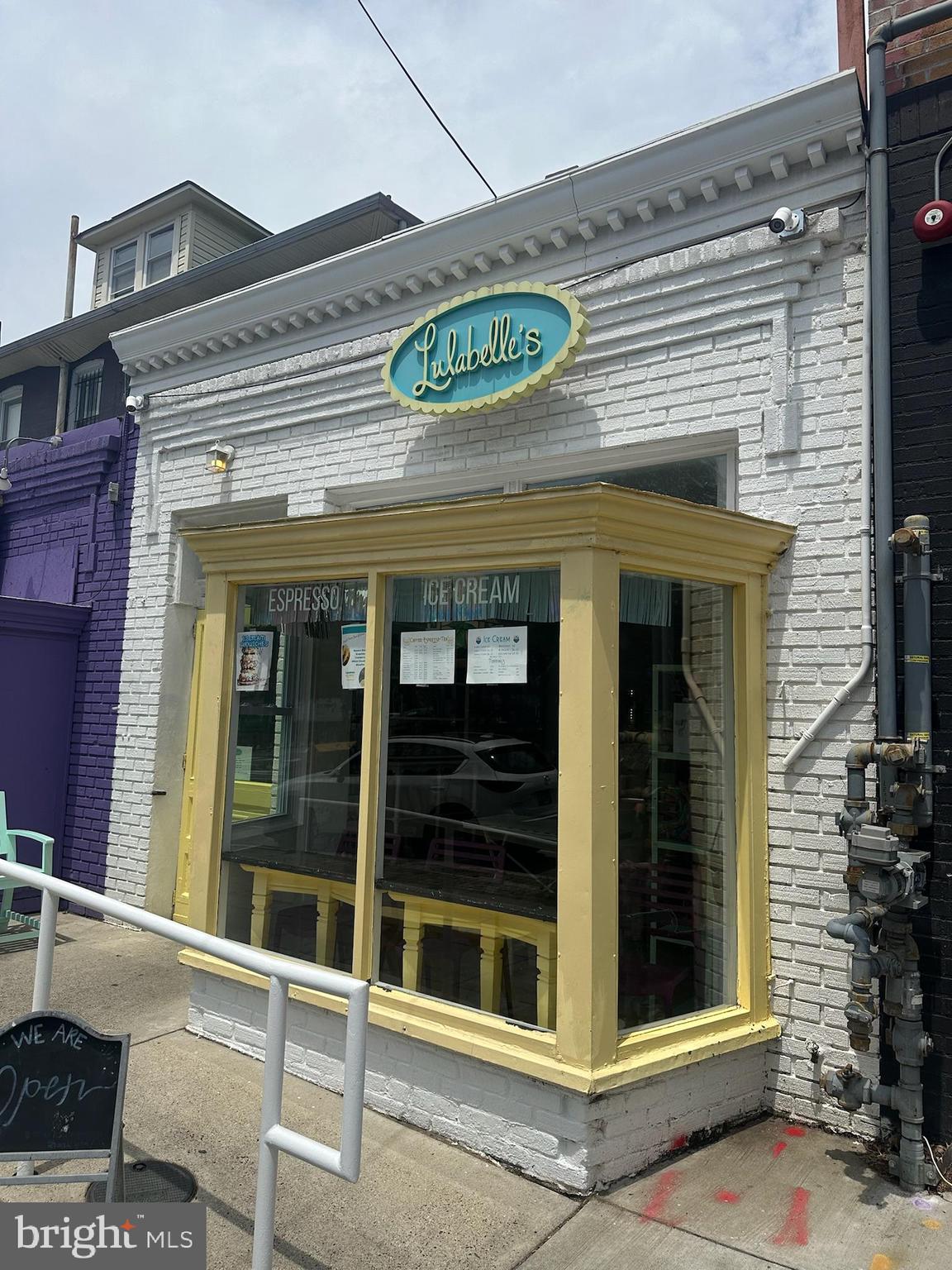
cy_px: 635
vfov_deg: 71.6
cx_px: 476
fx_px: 880
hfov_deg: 56.8
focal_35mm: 24
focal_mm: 6.86
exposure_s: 1/7576
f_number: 1.78
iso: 80
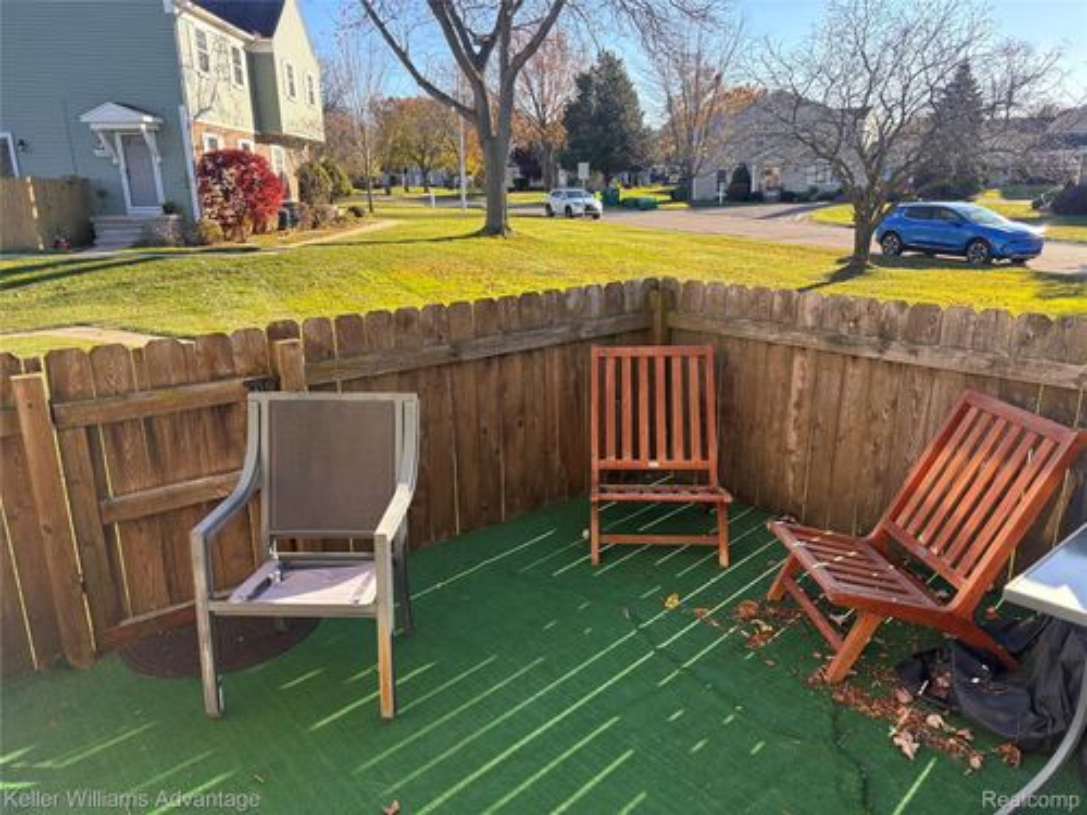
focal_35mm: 26
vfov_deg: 53.1
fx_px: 816
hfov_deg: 67.3
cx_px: 544
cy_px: 408
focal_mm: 5.96
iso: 50
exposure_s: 1/510
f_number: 1.6
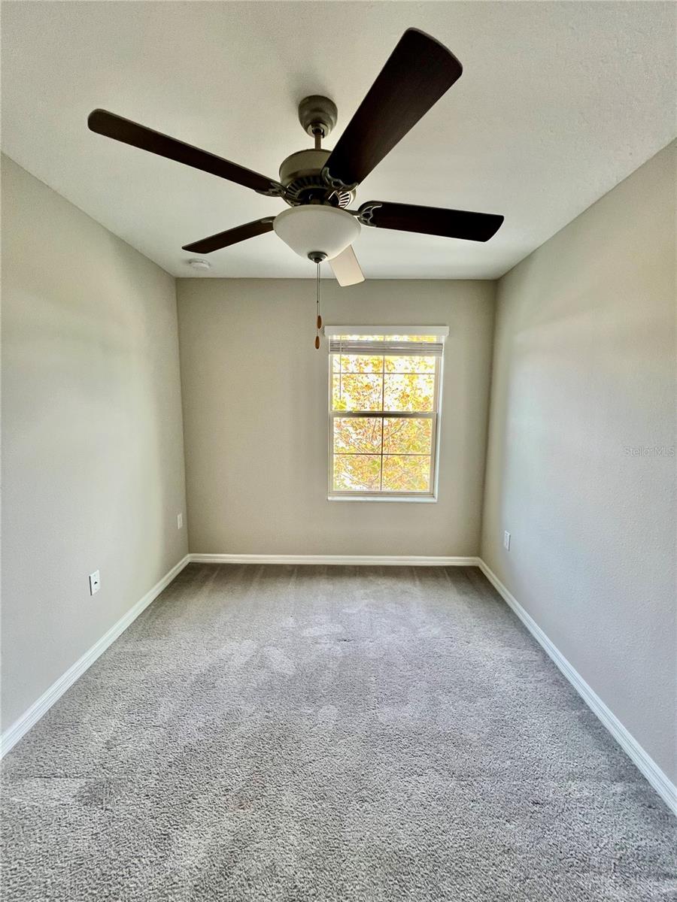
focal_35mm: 13
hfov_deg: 89.9
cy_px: 451
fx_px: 339
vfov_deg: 106.2
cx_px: 338
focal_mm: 1.57
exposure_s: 1/60
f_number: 1.8
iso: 200
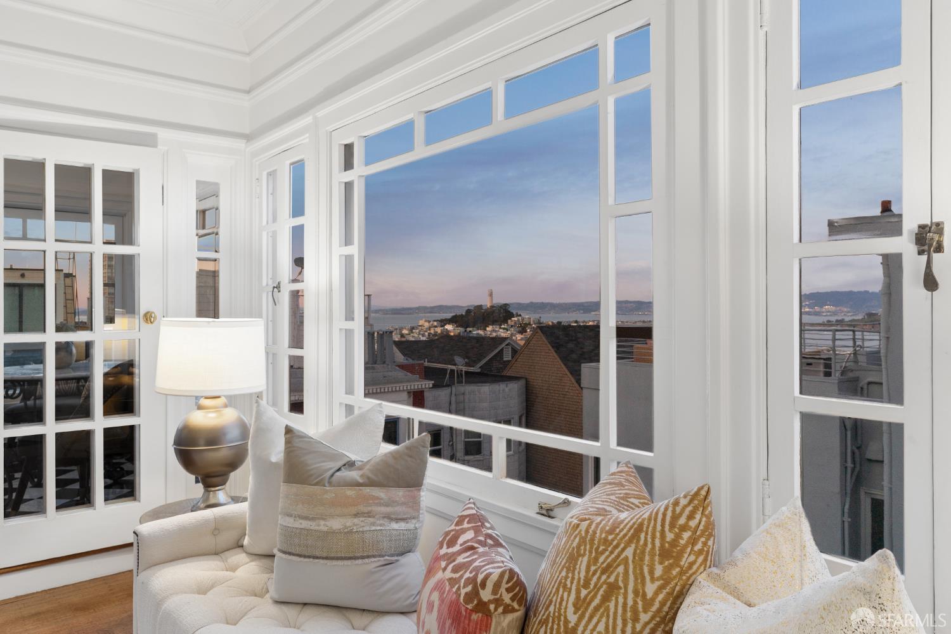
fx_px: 634
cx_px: 476
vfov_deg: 53.1
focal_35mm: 24
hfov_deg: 73.7
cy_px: 317
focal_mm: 24
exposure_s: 1/6
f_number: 10
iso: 400
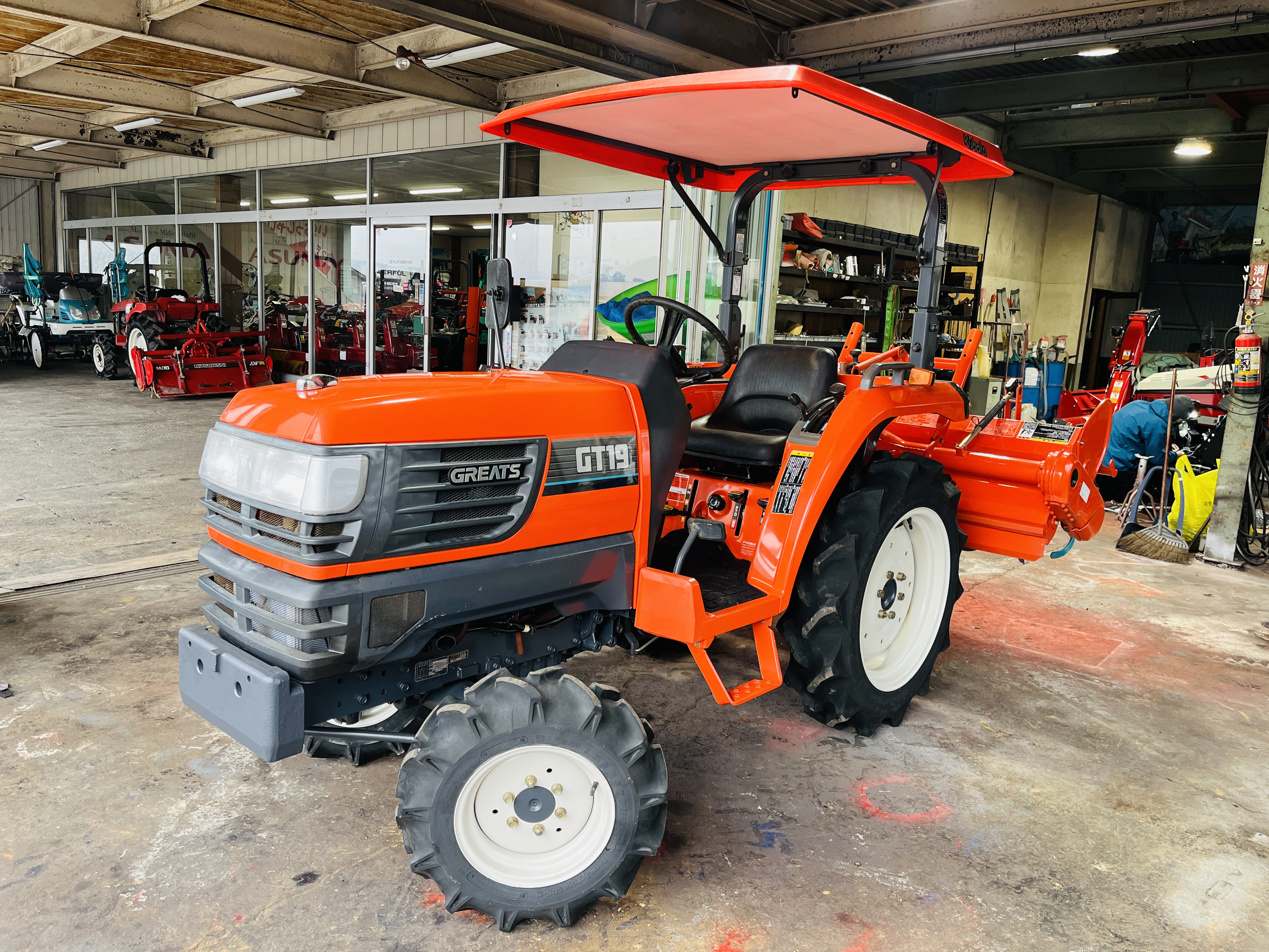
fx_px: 953
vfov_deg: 53.1
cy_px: 476
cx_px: 634
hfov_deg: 67.3
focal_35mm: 26
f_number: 1.6
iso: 100
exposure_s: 1/121
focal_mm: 5.1
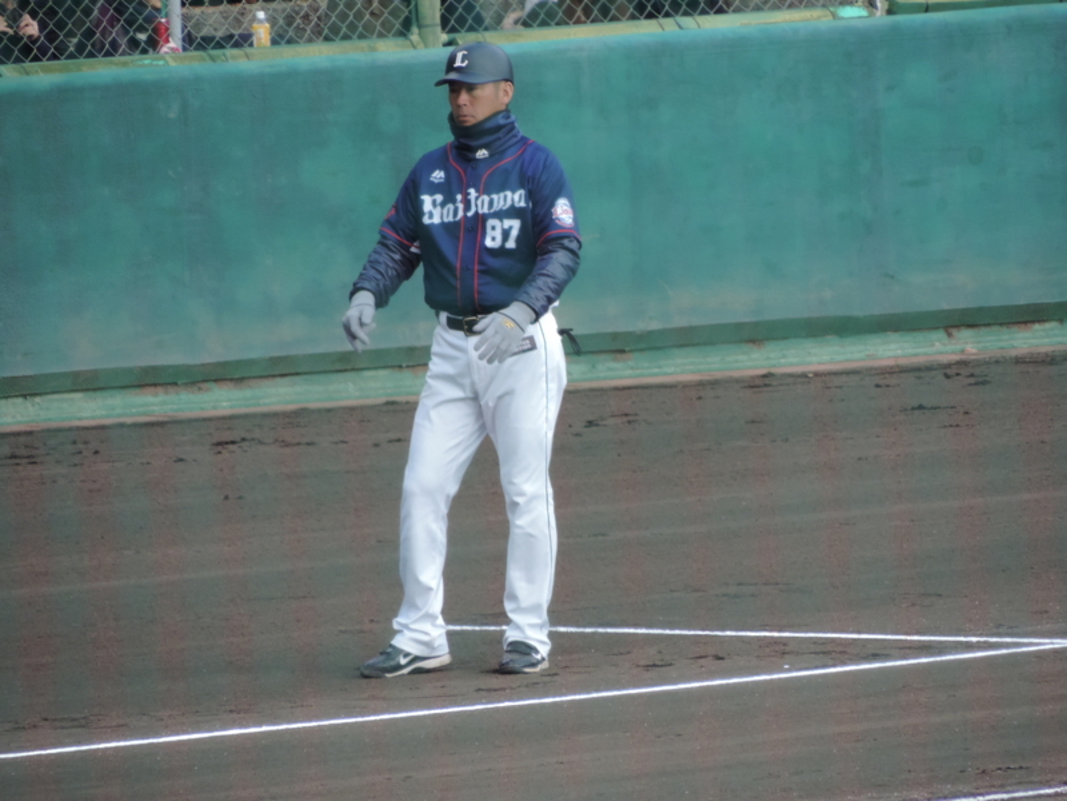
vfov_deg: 1.9
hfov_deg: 2.5
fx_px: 24659
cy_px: 400
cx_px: 534
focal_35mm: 800
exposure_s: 1/400
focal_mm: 142.6
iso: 320
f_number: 5.2
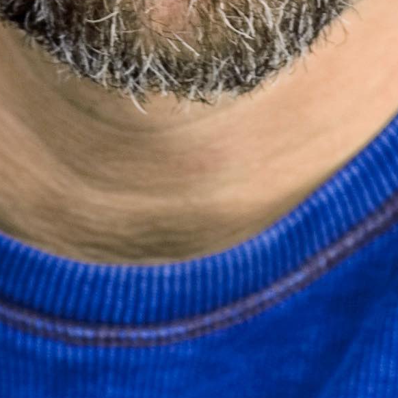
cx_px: 161
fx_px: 16156
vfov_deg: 1.4
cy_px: 56
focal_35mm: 1242
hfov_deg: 1.4
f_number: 7.1
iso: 400
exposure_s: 1/160
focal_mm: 200
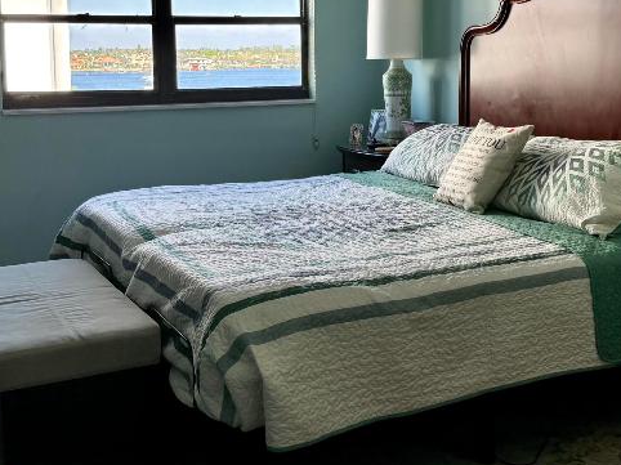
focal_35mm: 51
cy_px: 133
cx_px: 309
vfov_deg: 28.2
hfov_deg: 37.5
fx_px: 914
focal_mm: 6.86
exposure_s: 1/364
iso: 80
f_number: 1.78
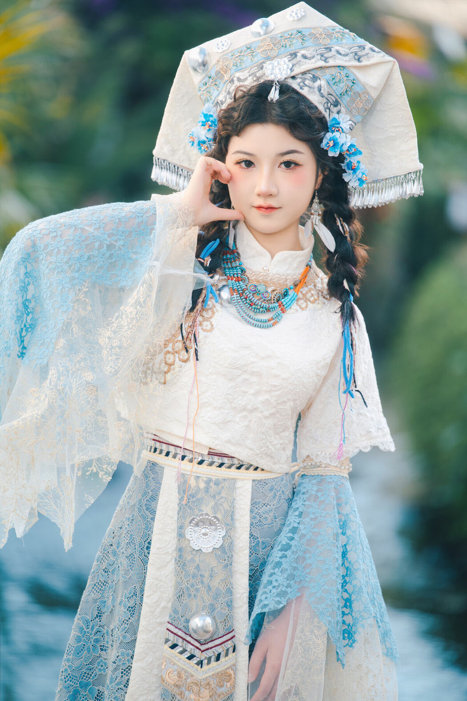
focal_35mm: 170
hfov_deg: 8.1
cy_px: 350
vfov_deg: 12.1
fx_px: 3308
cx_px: 234
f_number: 2.8
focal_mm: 170
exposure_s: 1/160
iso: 80
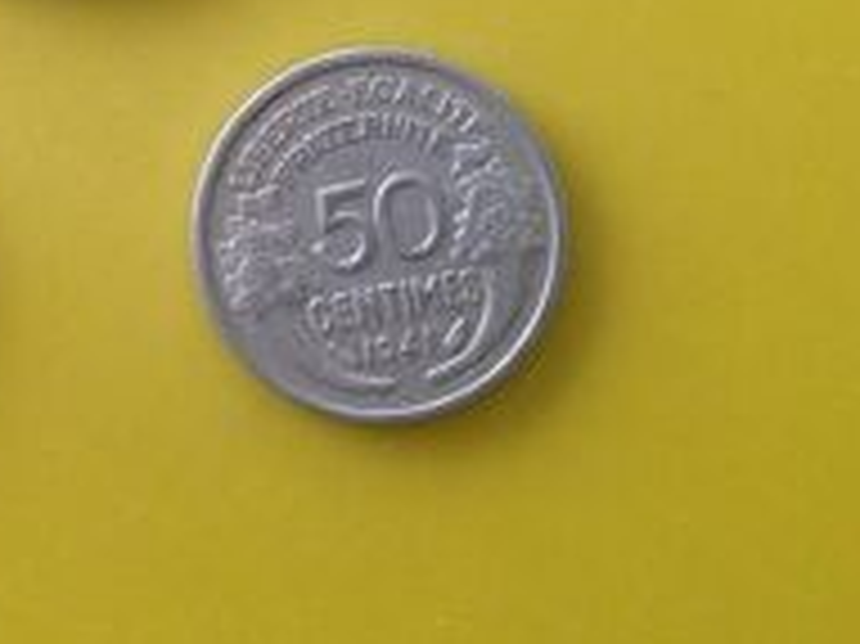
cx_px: 149
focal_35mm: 83
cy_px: -36
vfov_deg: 17.3
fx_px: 2061
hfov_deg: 23.2
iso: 125
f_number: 2.4
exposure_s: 1/20
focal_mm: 4.12
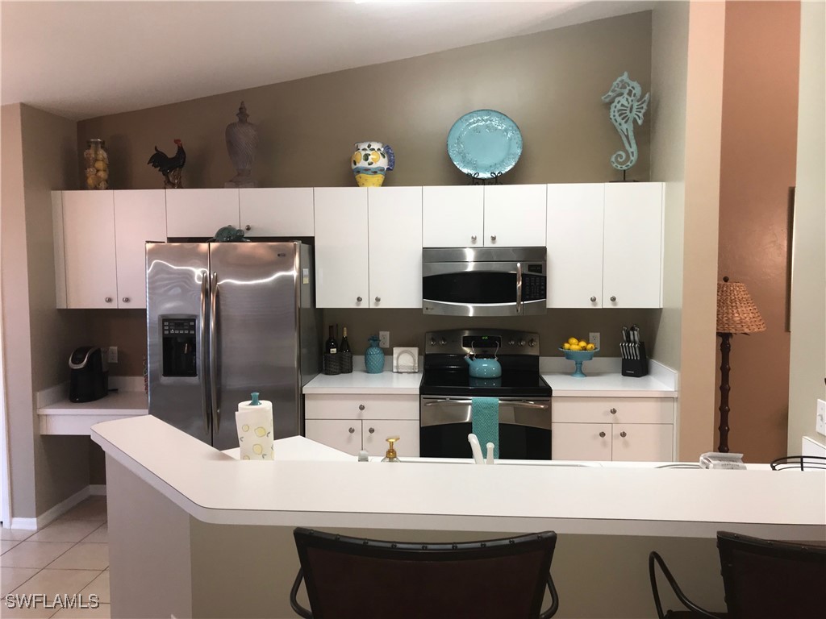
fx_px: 668
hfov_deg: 63.4
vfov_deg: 49.7
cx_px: 413
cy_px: 310
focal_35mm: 28
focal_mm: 3.99
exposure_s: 1/30
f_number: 1.8
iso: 32
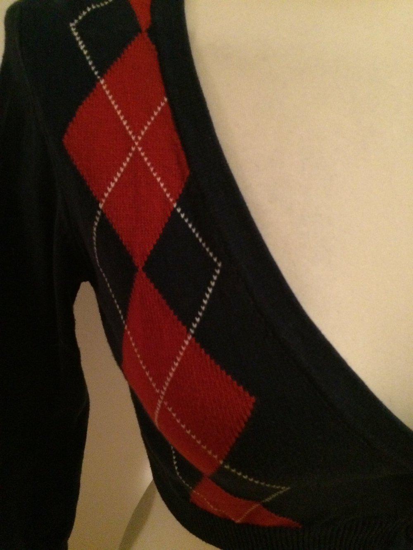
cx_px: 206
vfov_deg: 61.7
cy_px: 275
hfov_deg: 48.2
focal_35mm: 29
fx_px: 461
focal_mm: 4.15
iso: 500
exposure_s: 1/17
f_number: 2.2
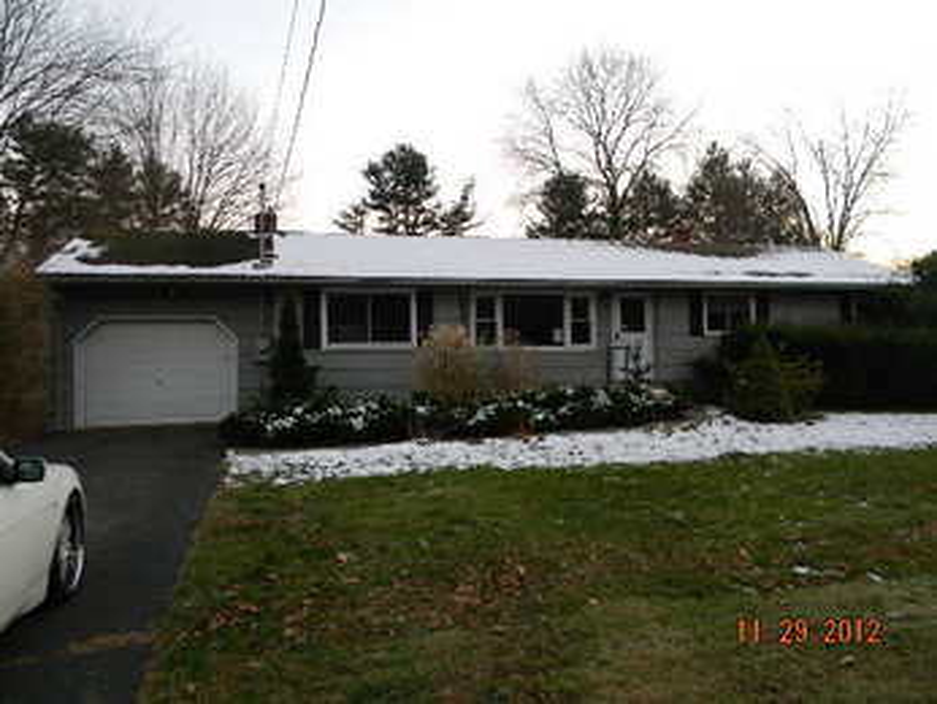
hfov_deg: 63.4
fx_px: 758
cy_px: 352
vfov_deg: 49.8
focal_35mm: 28
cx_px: 468
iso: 320
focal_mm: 5
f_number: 3.5
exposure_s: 1/30
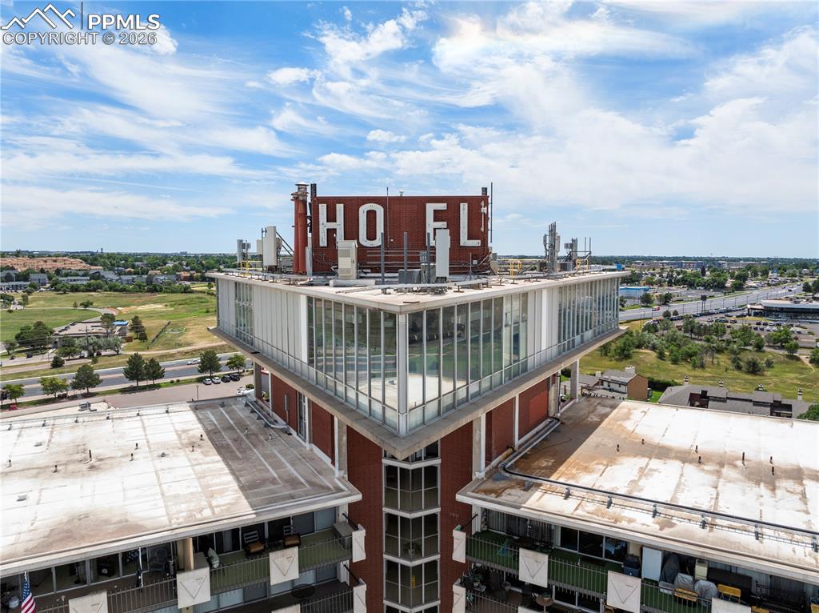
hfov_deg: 71.6
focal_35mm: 24
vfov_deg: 56.7
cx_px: 410
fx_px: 567
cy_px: 306
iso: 100
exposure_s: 1/2000
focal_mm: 12.29
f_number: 4
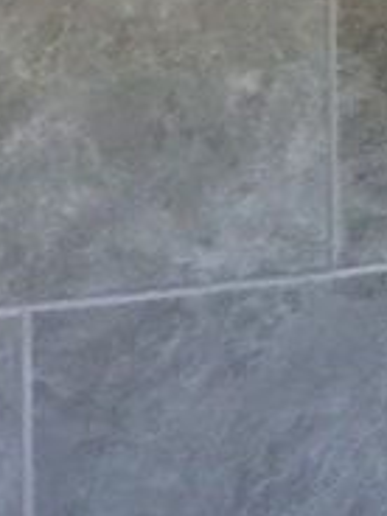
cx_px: 782
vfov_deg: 12.3
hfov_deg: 8.8
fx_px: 2355
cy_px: -73
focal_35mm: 158
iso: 40
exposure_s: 1/15
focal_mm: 4.15
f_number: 2.2
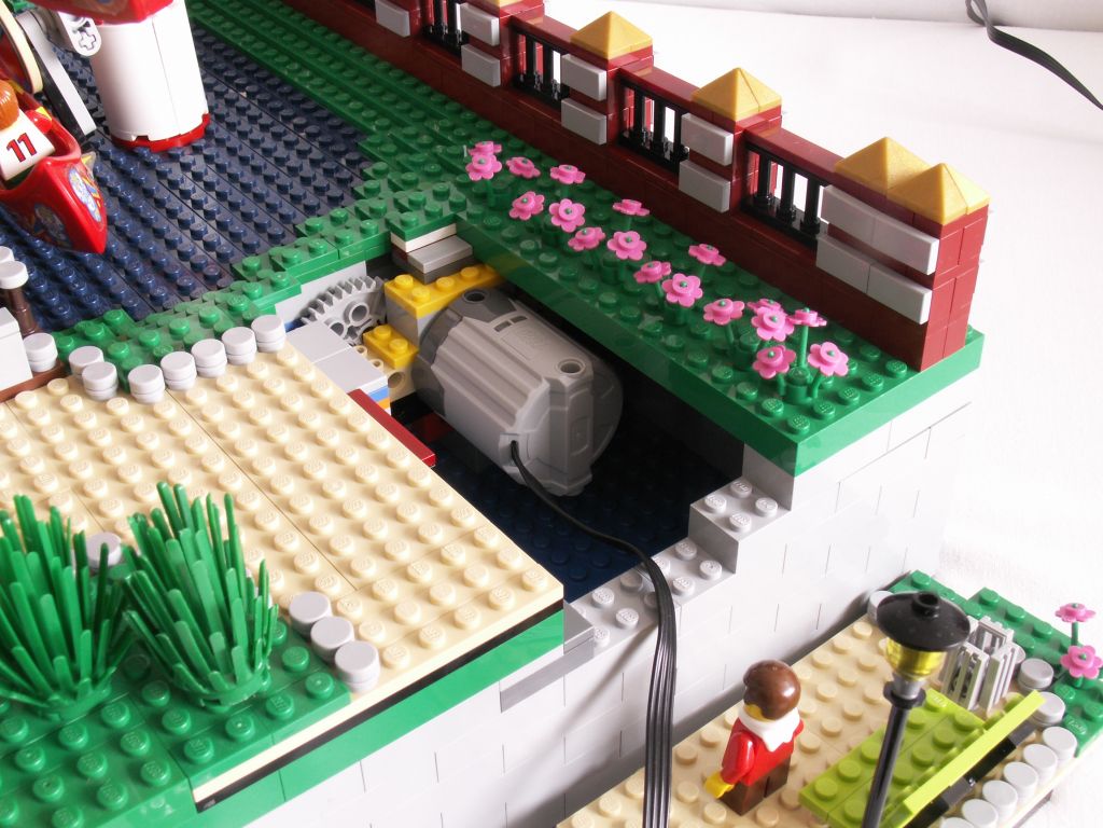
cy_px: 414
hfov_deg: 43.9
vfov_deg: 33.6
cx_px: 552
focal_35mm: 43
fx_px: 1370
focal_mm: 7.17
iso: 50
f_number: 6.3
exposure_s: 1.3
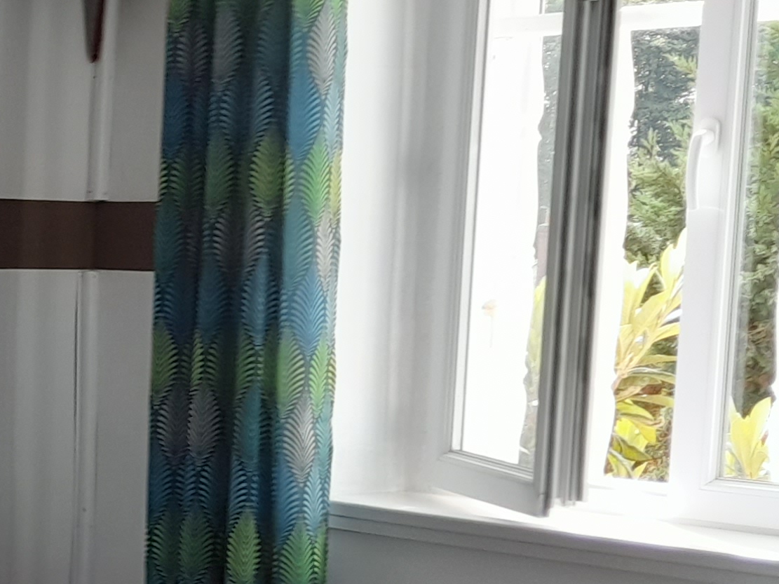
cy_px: 454
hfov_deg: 19.8
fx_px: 2025
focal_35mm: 90
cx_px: -275
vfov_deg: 16.3
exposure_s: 1/50
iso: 32
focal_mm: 4.6
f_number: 2
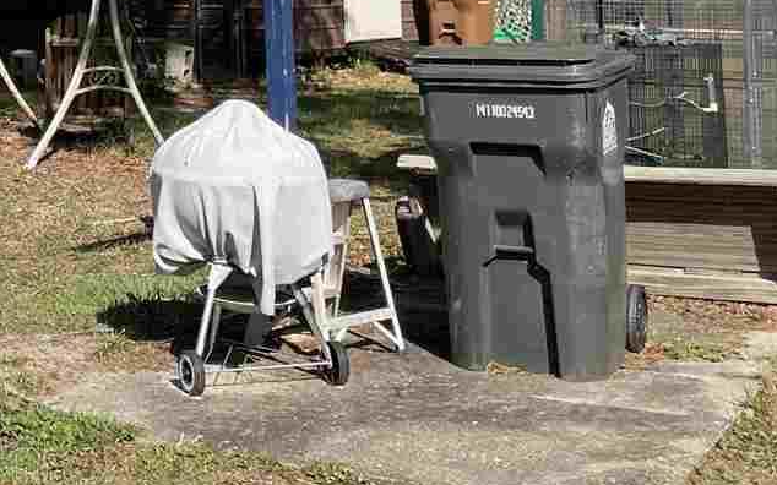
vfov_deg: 14.1
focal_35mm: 89
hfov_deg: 21.4
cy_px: -137
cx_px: -199
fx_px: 1884
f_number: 1.6
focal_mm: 4.2
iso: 32
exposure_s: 1/1916
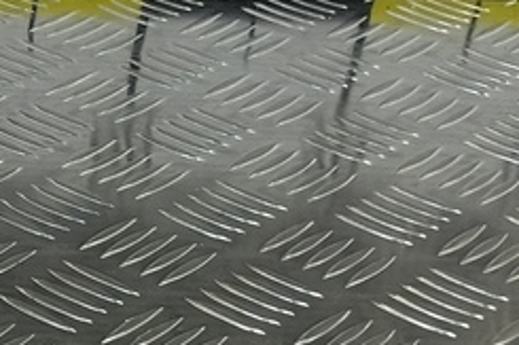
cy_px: 635
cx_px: -227
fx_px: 1441
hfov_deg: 18.4
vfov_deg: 12.4
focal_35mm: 100
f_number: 1.6
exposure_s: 1/50
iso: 82
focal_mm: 4.11
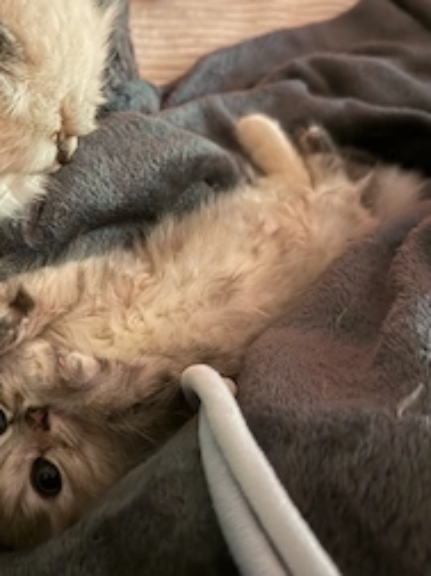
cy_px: 264
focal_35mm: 38
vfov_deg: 49.0
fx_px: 632
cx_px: 100
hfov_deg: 36.6
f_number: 1.78
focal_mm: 6.76
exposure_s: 1/9
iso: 1250
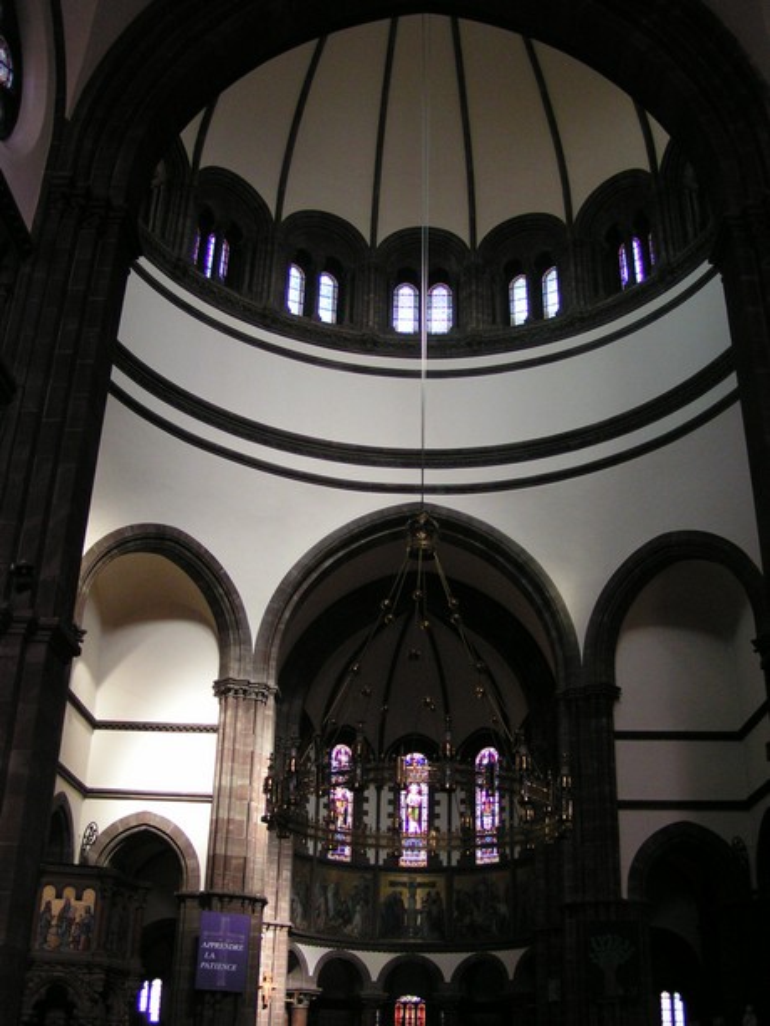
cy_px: 513
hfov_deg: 37.7
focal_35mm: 38
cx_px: 385
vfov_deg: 49.0
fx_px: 1127
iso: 200
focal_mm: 5.8
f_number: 2.8
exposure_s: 1/20
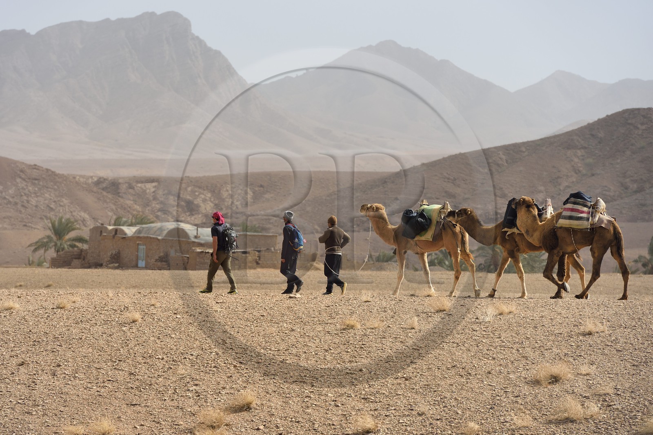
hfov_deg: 10.3
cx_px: 326
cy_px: 218
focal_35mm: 200
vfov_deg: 6.9
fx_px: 3627
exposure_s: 1/500
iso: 200
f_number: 8
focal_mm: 200
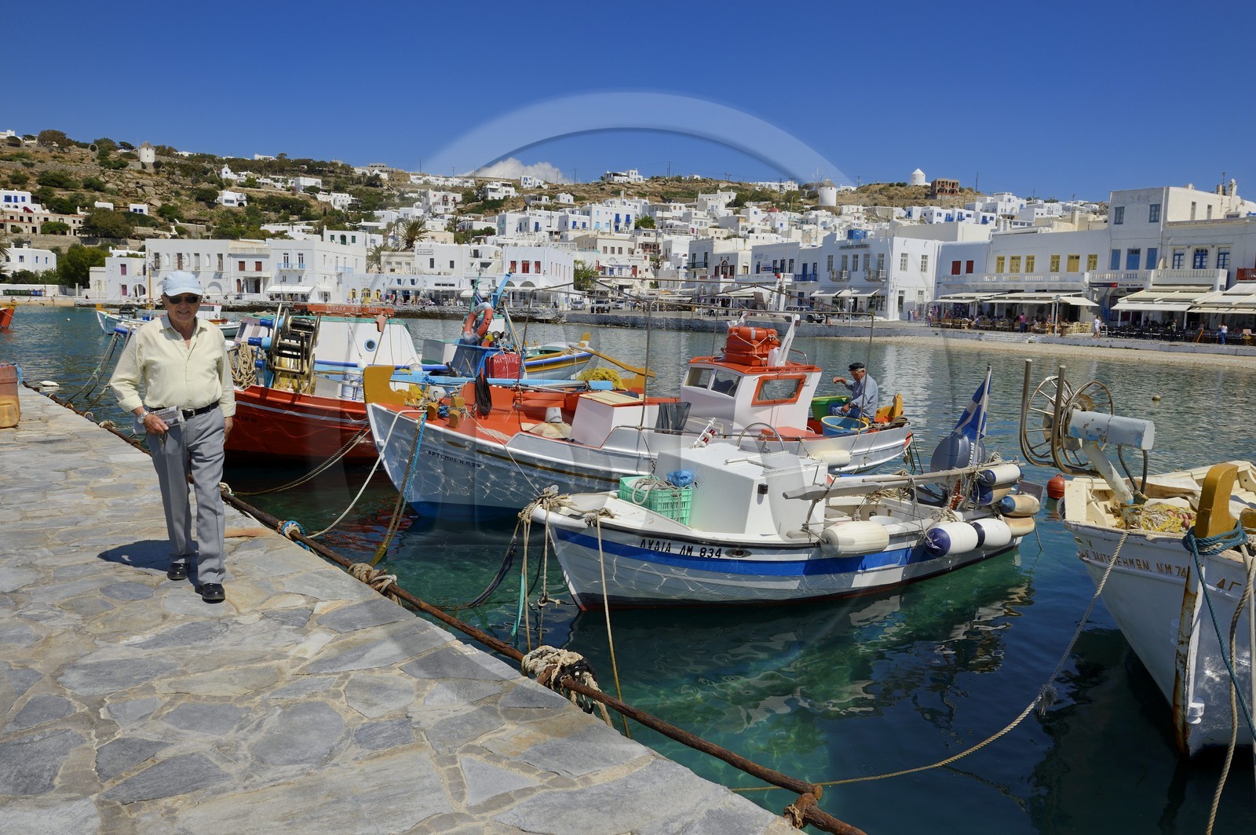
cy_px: 418
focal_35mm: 24
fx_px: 837
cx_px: 628
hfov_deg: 73.8
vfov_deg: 53.1
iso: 200
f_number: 13
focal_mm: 24
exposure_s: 1/320
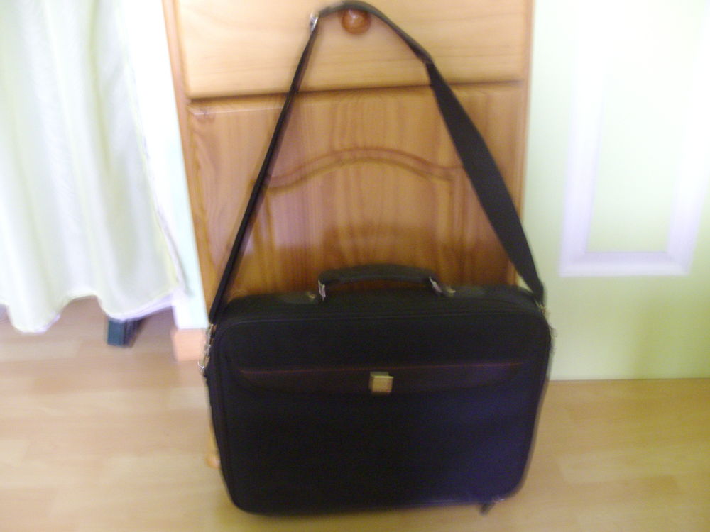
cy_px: 266
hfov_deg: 51.4
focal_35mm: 36
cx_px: 355
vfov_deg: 39.7
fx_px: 738
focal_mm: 6
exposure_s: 1/6
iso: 320
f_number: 2.7
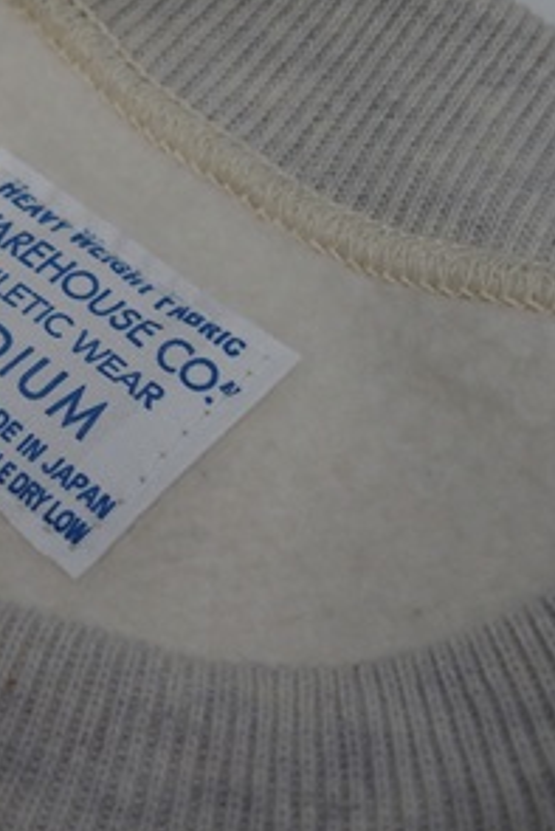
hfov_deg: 16.5
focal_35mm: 81
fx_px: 1871
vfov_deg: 25.0
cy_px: 317
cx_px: 8
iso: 100
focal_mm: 9.8
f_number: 2.8
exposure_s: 1/125
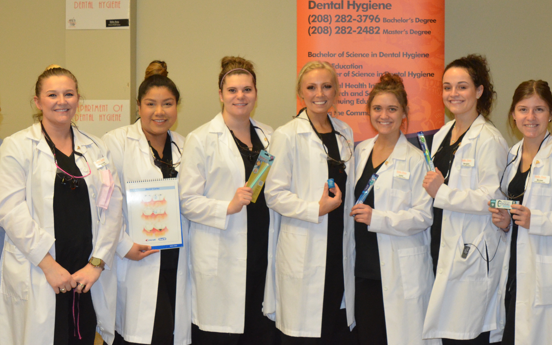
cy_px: 100
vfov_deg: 23.8
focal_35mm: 54
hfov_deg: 37.4
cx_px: 322
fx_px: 812
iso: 2000
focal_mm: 24
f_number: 6.3
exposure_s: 1/60
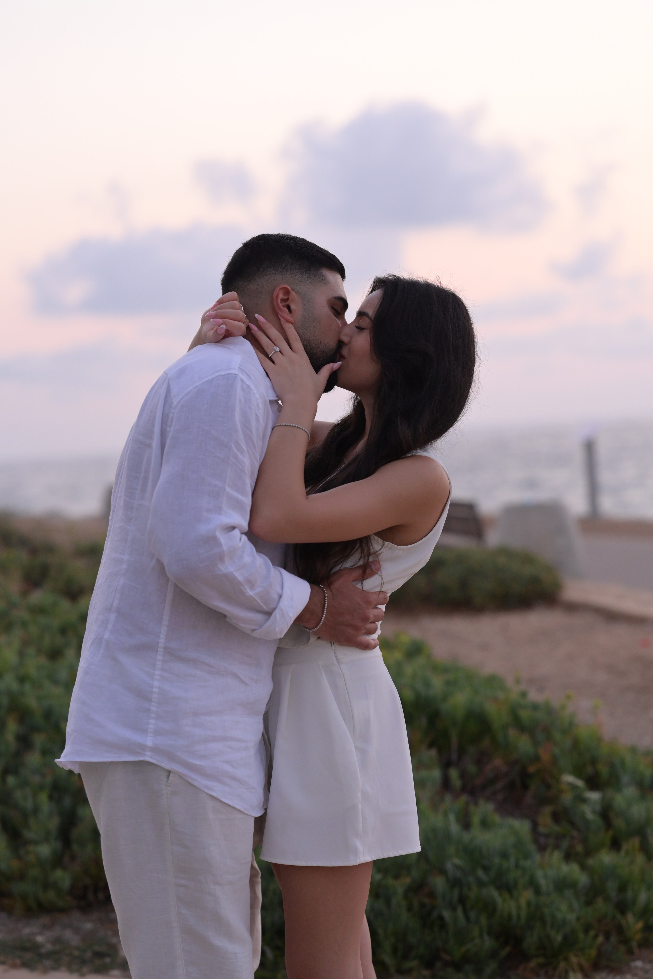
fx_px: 2313
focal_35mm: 85
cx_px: 326
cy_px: 490
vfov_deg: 23.9
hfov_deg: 16.1
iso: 1600
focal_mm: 85
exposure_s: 1/500
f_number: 3.2
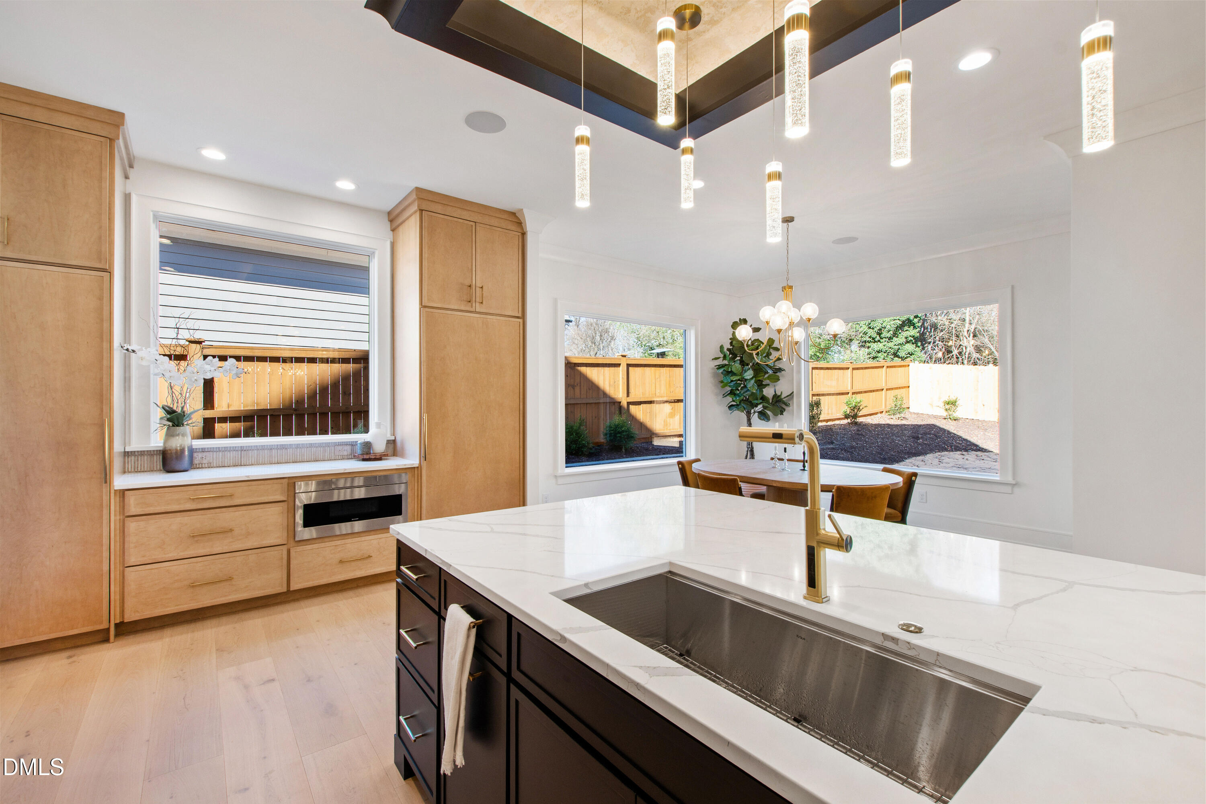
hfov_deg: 100.4
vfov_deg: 77.3
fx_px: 502
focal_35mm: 15
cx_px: 603
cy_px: 402
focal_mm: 10
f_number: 8
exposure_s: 1/6
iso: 100
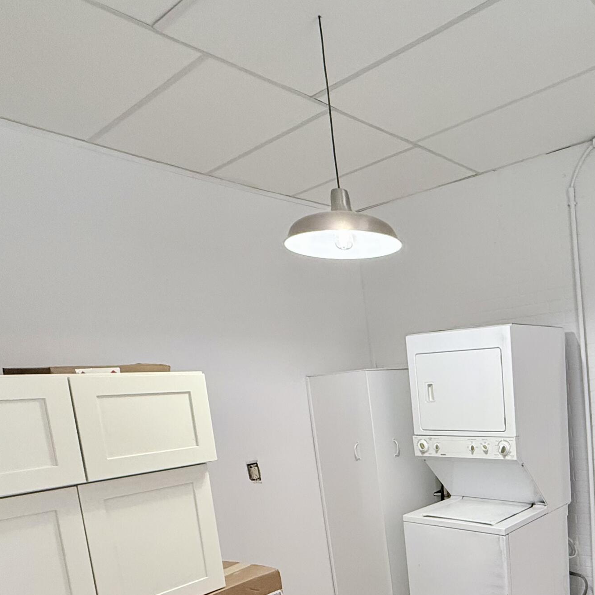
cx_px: 528
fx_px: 545
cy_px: 459
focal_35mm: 28
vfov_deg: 54.1
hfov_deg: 51.1
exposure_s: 1/120
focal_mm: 2.22
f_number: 2.2
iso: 320
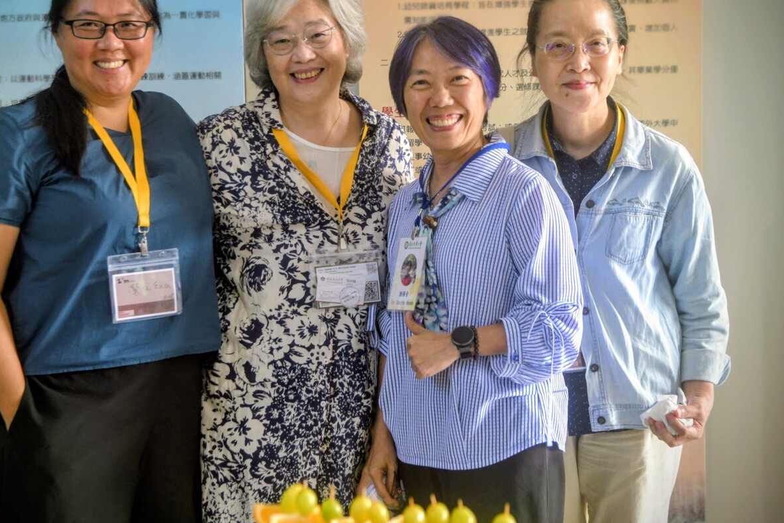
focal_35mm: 72
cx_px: 333
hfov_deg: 28.0
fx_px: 1568
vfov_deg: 18.9
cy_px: 214
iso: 500
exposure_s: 1/60
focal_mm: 38
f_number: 4
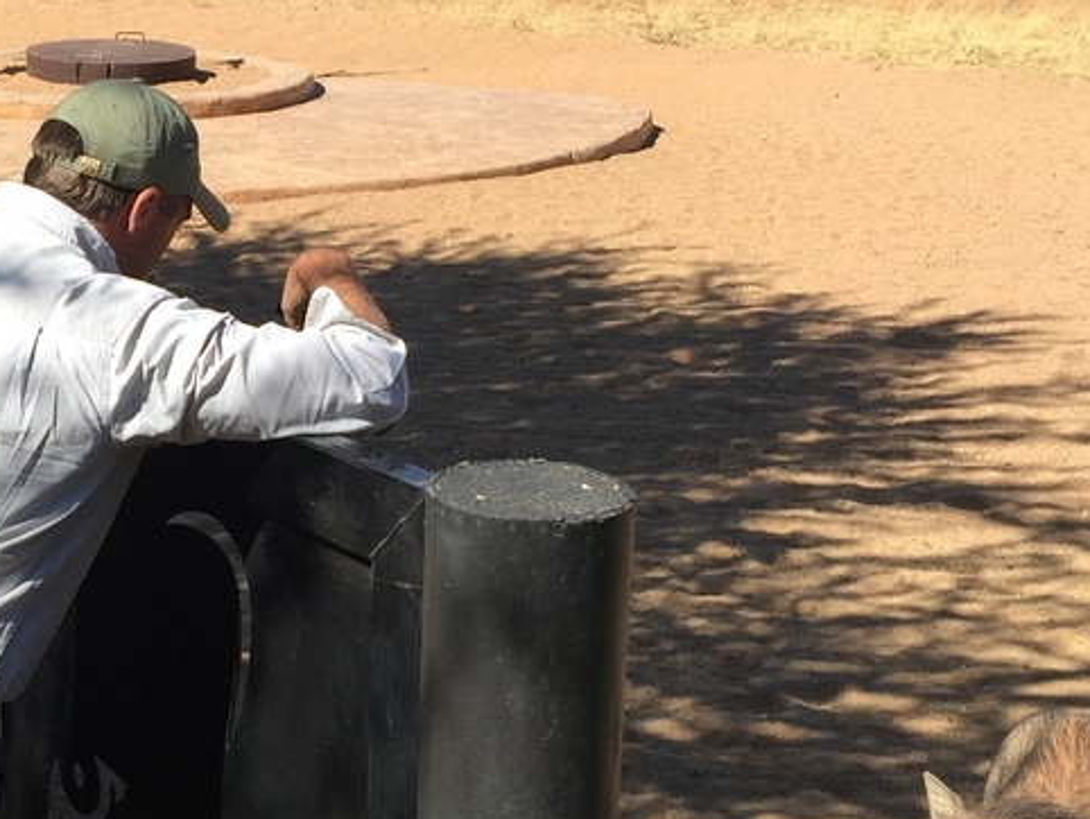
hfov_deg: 24.9
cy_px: 502
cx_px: 224
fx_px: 2426
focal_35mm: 77
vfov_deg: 19.1
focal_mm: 4.15
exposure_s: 1/1364
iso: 32
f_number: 2.2
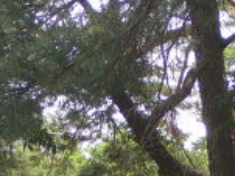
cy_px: 255
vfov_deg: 6.8
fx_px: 1465
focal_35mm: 216
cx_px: 38
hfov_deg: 9.1
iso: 100
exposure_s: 1/200
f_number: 3.6
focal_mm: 11.01
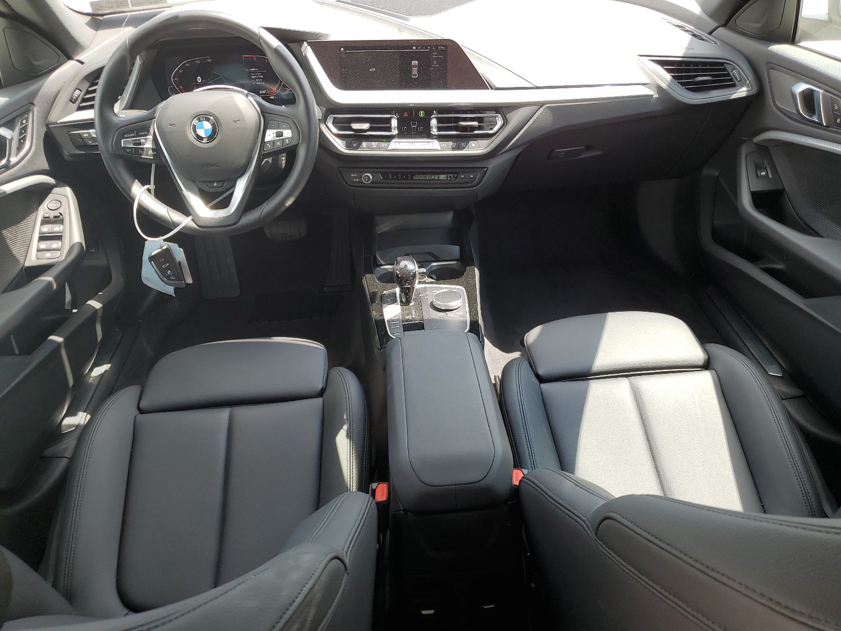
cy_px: 316
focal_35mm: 26
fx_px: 632
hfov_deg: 67.3
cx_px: 420
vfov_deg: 53.1
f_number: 1.5
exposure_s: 1/312
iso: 50
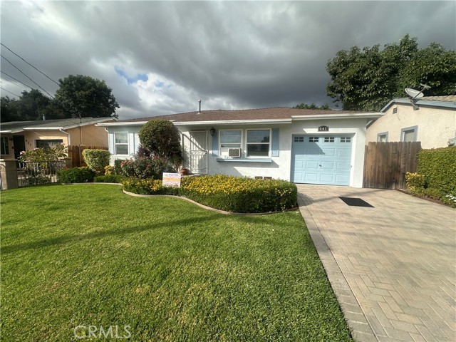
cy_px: 171
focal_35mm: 14
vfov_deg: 85.7
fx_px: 184
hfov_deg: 102.1
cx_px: 228
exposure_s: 1/2618
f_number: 2.2
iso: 50
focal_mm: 2.22
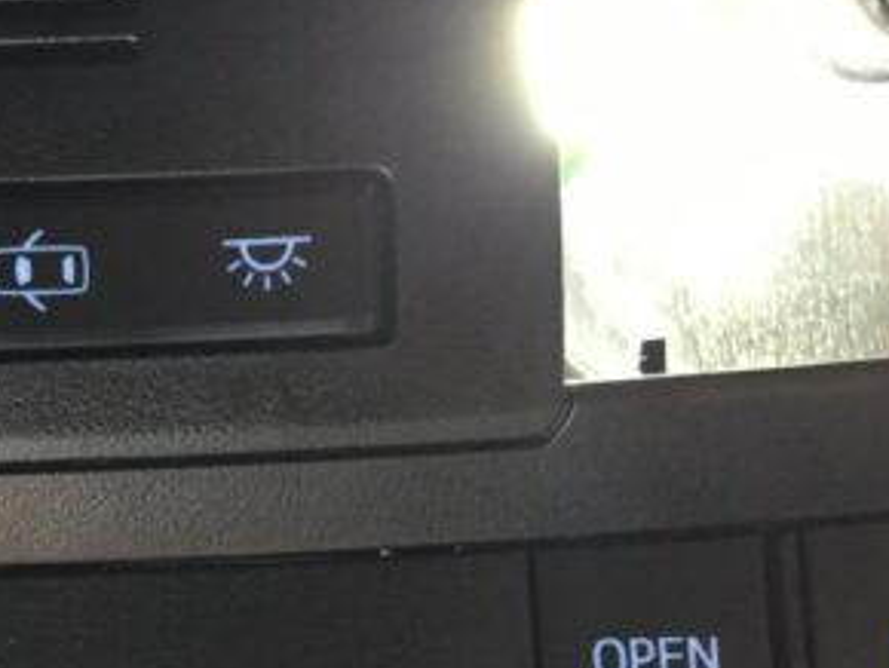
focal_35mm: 70
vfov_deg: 20.6
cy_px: 590
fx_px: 1799
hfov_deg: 26.5
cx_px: 28
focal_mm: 4.15
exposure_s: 1/30
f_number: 2.2
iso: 200
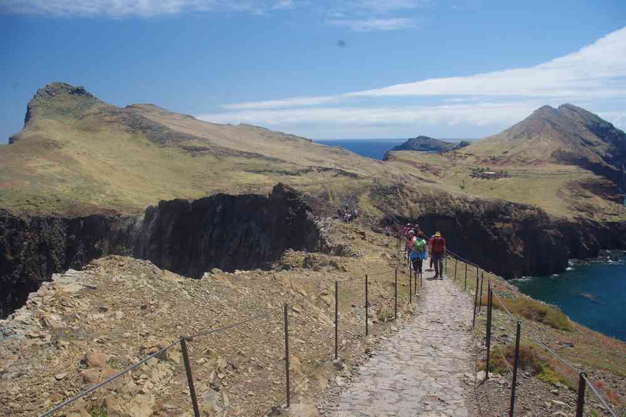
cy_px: 208
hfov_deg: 61.9
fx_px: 522
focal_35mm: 30
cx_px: 313
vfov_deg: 43.6
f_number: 11
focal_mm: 20
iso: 200
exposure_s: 1/100
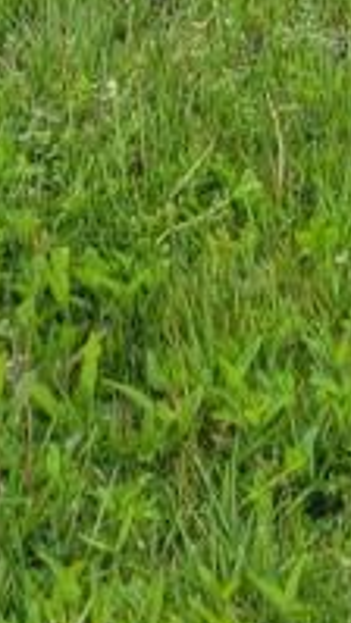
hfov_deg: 6.2
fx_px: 3258
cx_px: 75
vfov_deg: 10.2
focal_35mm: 197
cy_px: -574
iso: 64
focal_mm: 6.7
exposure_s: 1/120
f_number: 1.8
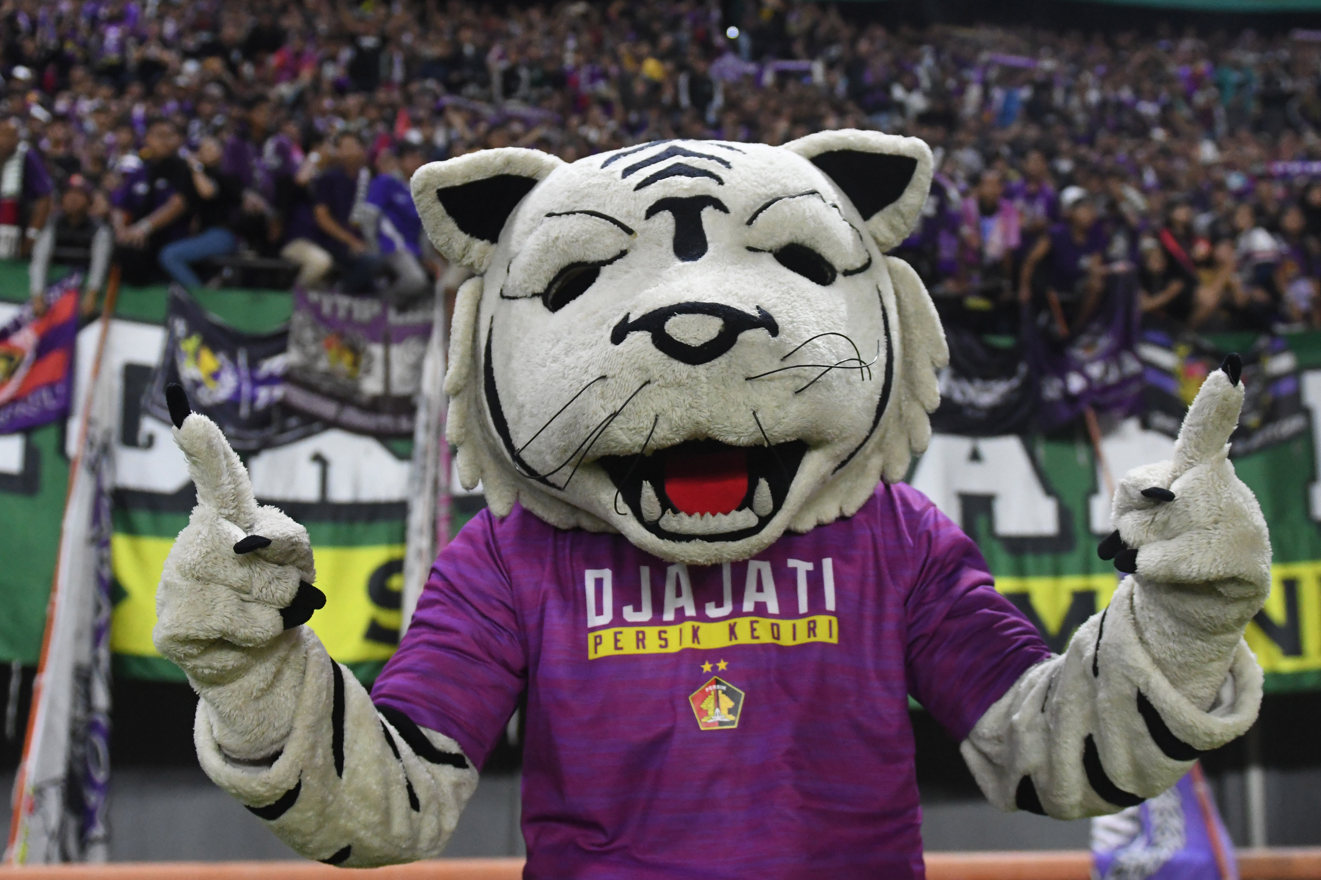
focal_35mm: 36
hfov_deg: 53.1
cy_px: 440
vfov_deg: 36.9
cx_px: 660
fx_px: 1321
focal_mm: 24
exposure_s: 1/640
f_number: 2.8
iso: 4000
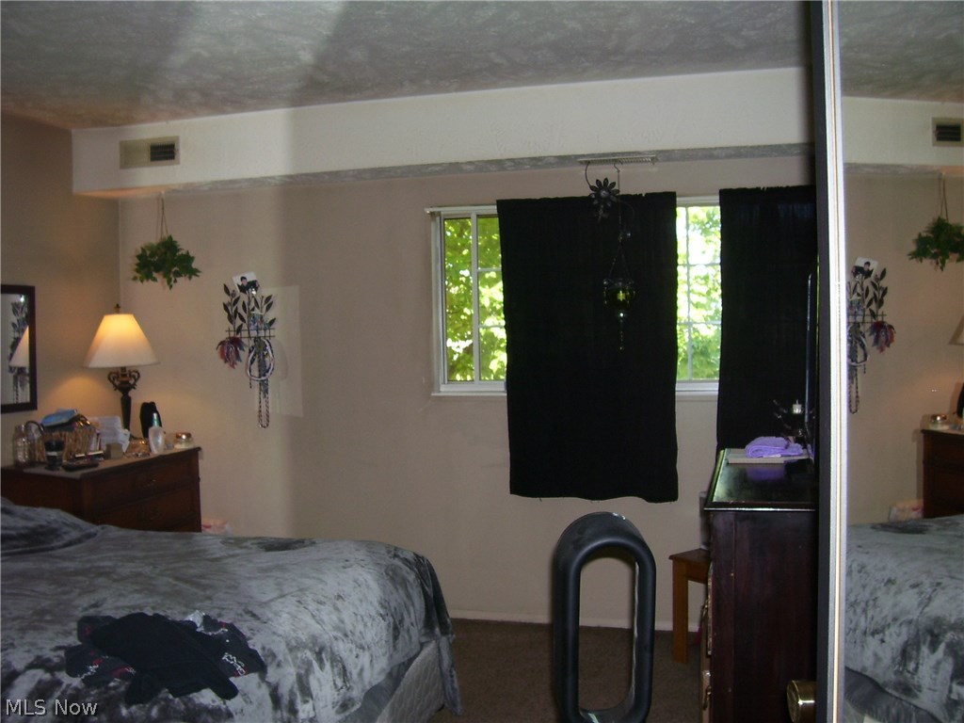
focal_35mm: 34
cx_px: 482
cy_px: 362
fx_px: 947
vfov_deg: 41.8
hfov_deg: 54.0
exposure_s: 1/60
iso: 80
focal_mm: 5.6
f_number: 2.7
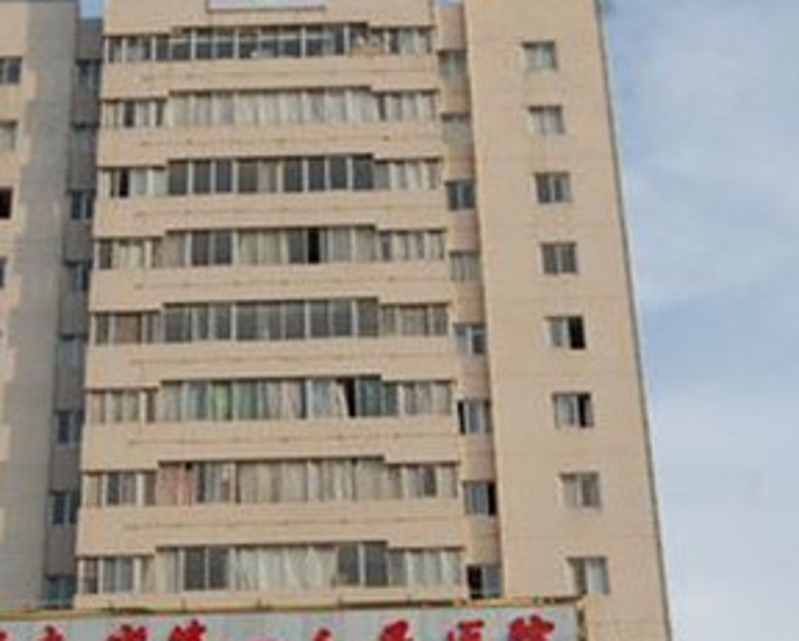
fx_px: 1941
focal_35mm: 82
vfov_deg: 18.7
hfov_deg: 23.2
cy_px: 347
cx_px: 322
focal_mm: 28
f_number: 8
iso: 200
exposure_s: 1/250
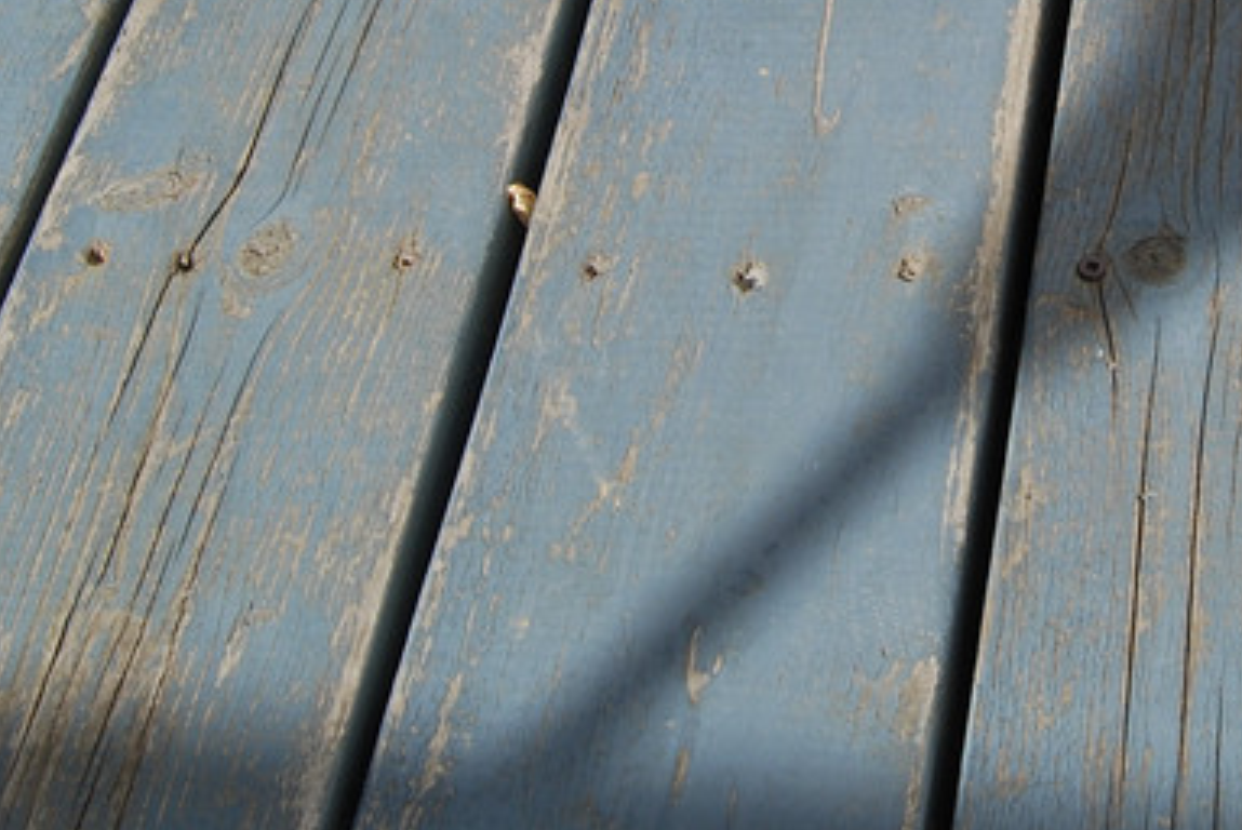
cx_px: 1020
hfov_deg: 19.6
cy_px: -152
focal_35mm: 103
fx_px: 3556
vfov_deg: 13.0
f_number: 8
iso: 100
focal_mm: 22
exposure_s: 1/250
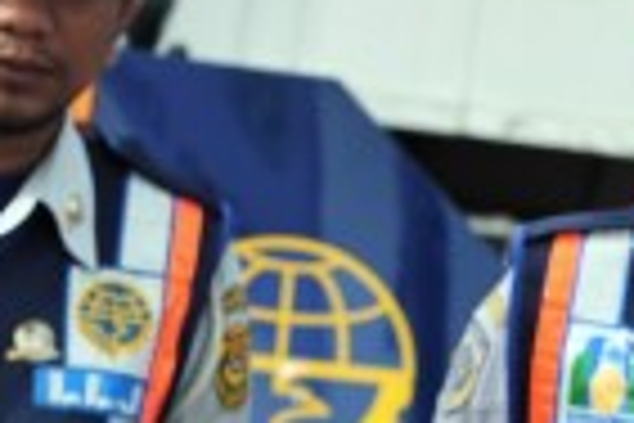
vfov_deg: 8.5
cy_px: 572
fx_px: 2800
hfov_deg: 12.9
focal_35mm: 159
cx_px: 486
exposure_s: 1/640
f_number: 5.6
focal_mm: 35
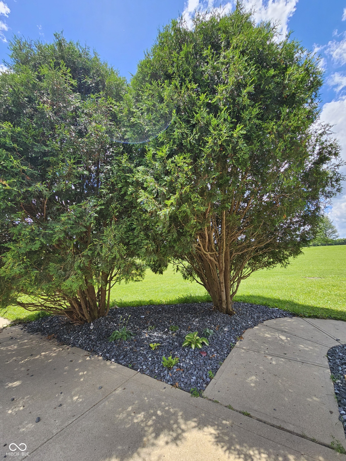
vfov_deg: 106.2
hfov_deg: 89.9
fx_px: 173
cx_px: 173
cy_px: 230
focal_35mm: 13
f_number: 2.2
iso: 50
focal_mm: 2.2
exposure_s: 1/807
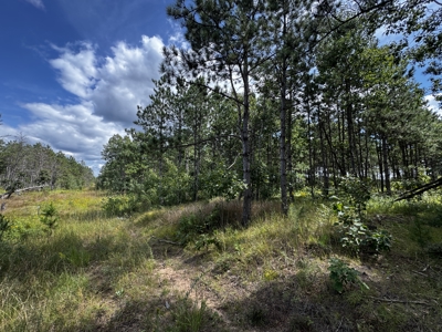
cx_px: 221
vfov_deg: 85.7
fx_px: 179
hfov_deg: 102.1
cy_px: 166
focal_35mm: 14
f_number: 2.2
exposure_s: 1/318
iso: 40
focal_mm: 2.22
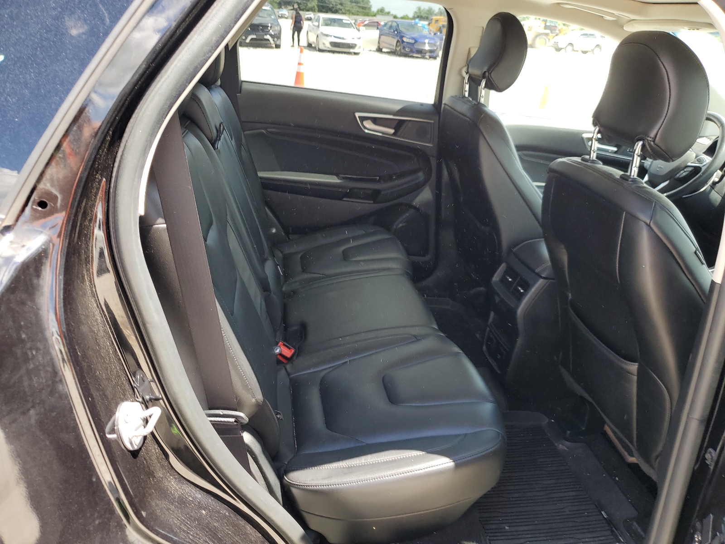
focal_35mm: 26
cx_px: 362
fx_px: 545
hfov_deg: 67.3
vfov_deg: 53.1
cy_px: 272
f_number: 1.5
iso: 50
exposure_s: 1/256
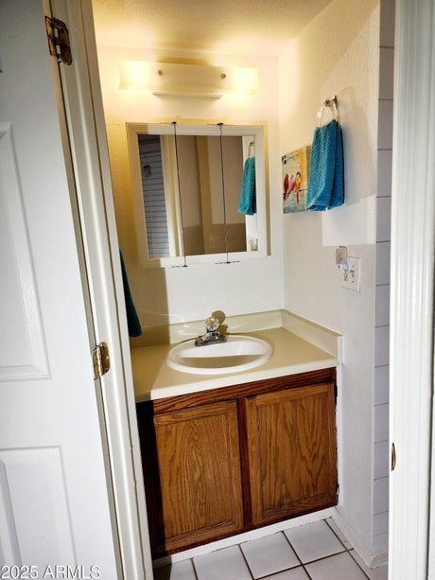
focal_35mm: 24
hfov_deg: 56.8
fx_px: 402
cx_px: 226
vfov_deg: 71.6
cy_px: 297
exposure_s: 1/120
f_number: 1.8
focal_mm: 6.4
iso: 40
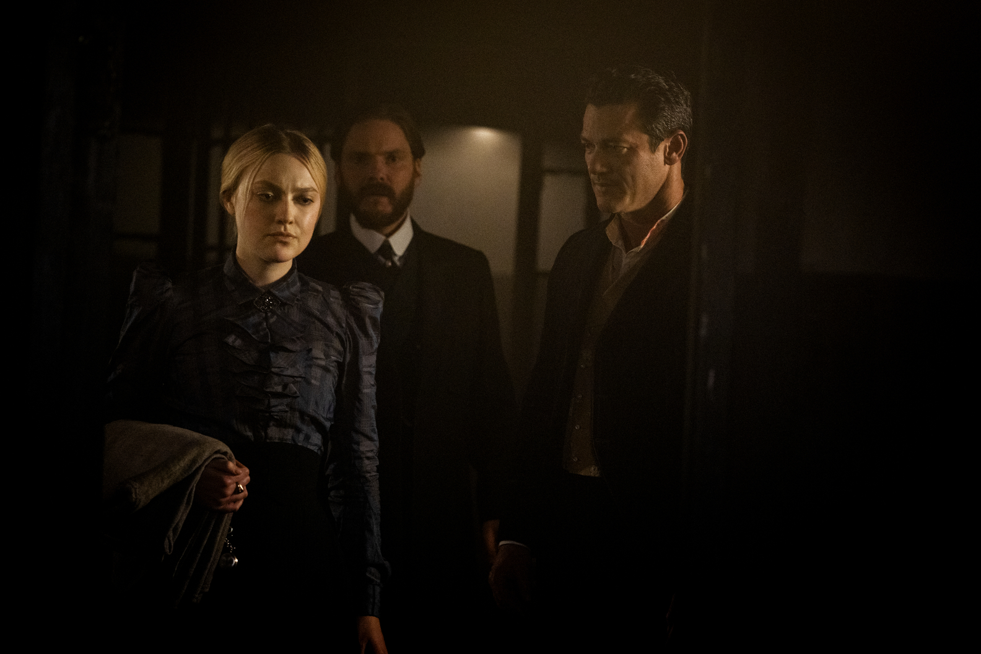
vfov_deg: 13.6
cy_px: 327
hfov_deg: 20.2
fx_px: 2752
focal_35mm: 101
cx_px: 490
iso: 2500
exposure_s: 1/125
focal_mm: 101
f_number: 2.8
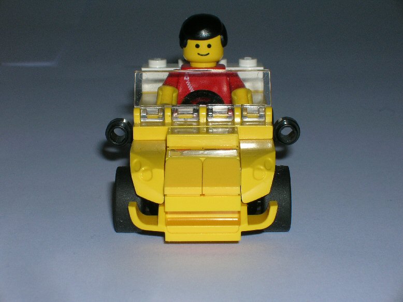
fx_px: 1187
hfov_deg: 19.3
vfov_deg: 14.5
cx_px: 202
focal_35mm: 102
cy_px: 151
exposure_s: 1/60.1
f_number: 8.2
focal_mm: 17.1
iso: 50
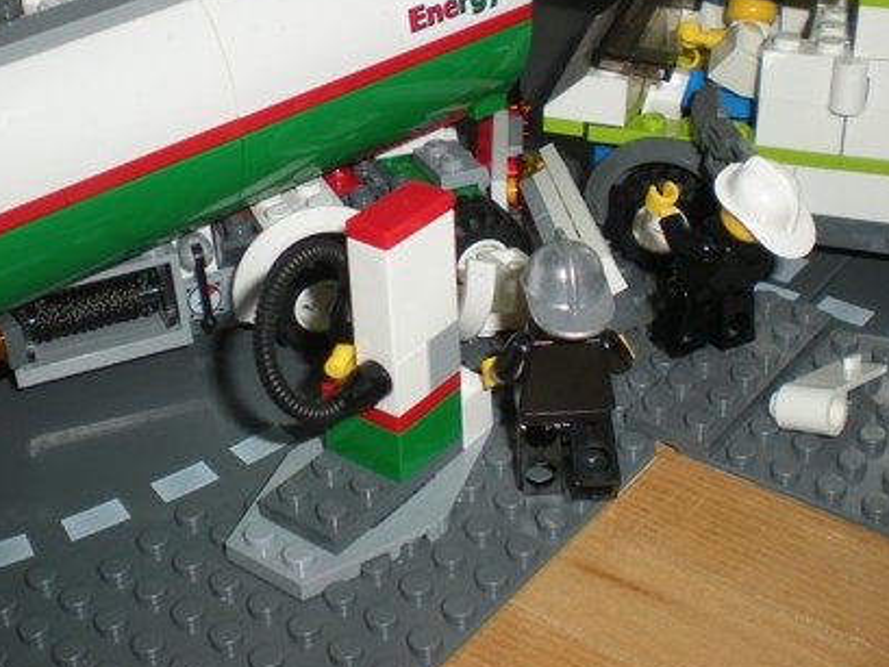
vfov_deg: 25.4
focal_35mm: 57
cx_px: 416
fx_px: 1464
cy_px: 189
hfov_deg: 33.8
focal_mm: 6.3
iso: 64
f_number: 3.1
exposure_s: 1/60
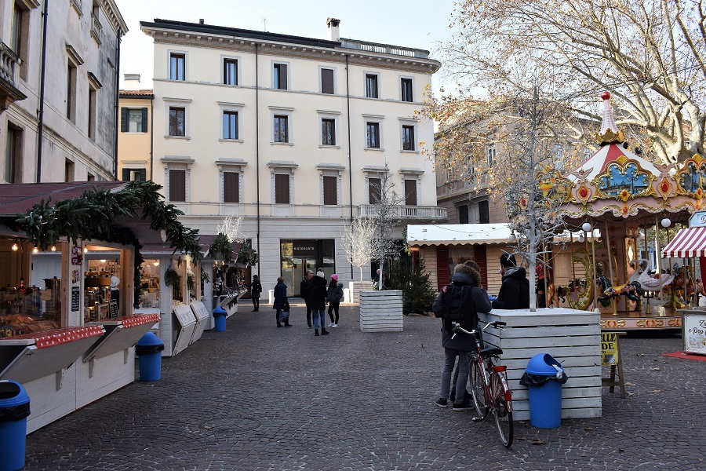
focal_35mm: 30
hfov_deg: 61.9
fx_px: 588
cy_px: 236
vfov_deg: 43.6
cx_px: 353
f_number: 8
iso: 360
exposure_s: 1/250
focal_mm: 20
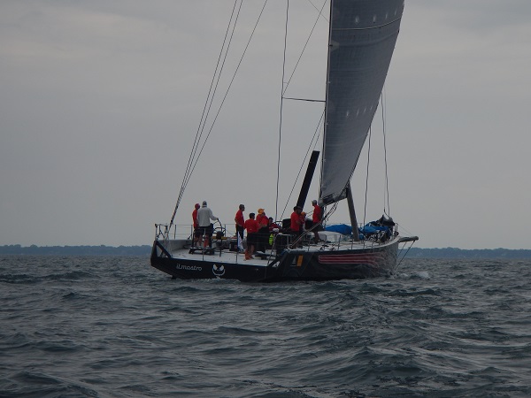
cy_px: 199
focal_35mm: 140
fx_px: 2148
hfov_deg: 14.1
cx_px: 266
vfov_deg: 10.6
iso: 125
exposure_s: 1/1250
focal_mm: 25
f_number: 4.8
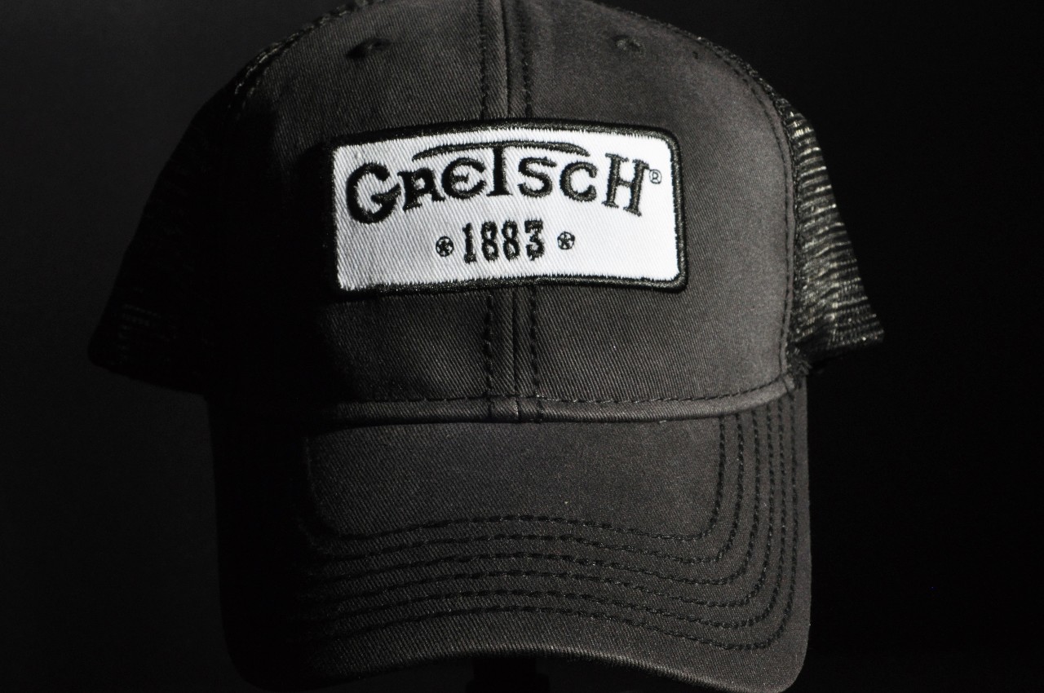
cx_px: 522
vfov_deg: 18.1
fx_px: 2172
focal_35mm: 75
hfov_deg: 27.0
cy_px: 346
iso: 800
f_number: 10
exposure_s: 1/160
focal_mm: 50
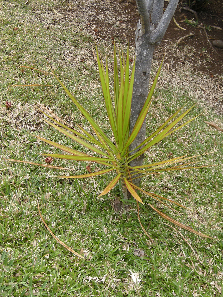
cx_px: 112
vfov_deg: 52.6
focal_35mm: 35
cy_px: 148
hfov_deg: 40.7
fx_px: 301
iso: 64
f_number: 3.4
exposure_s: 1/84
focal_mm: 7.5
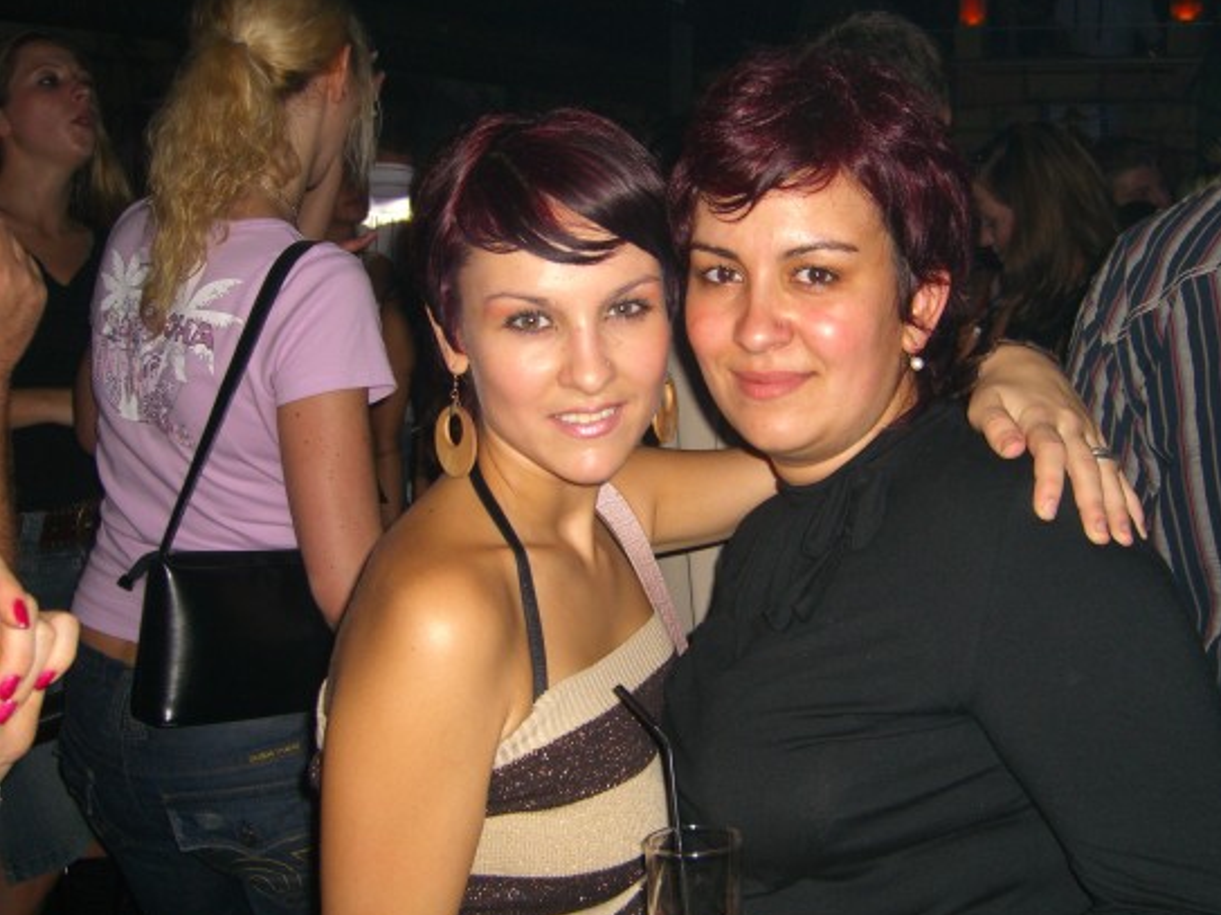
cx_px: 672
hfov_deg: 44.7
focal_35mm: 42
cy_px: 445
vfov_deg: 34.3
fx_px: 1481
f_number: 2.8
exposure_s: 1/60
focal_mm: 7.9
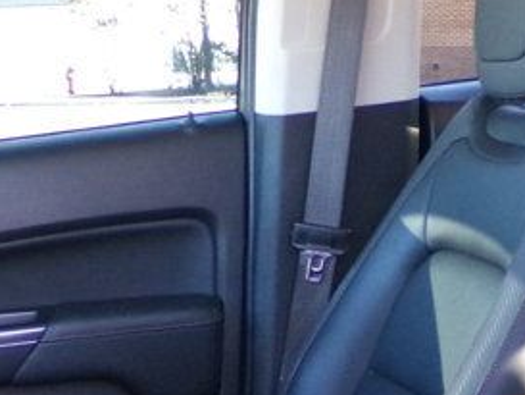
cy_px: 518
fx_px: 1366
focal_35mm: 90
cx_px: 333
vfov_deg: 15.6
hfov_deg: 21.7
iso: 557
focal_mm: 4.3
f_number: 3.7
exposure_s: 1/60
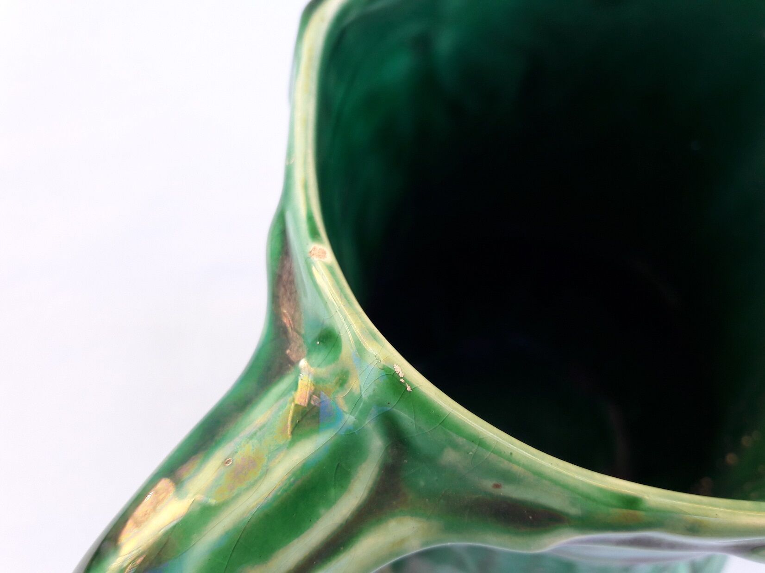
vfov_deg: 49.7
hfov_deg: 63.4
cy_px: 286
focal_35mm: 28
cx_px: 382
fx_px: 619
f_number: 1.9
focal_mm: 3.7
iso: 64
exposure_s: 1/100
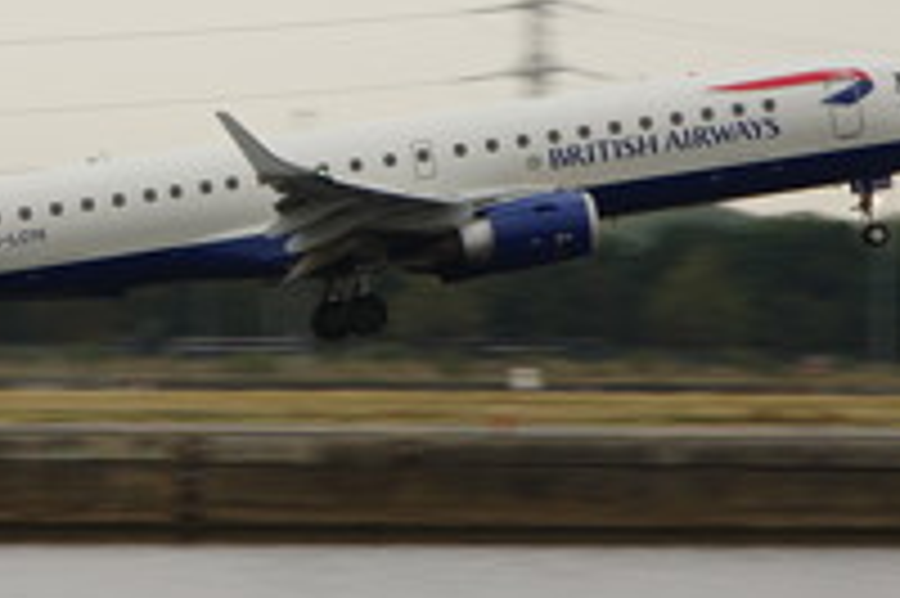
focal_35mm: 337
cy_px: 110
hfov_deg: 6.1
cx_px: 248
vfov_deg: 4.1
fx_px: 8418
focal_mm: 100
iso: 1000
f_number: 9
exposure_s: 1/100
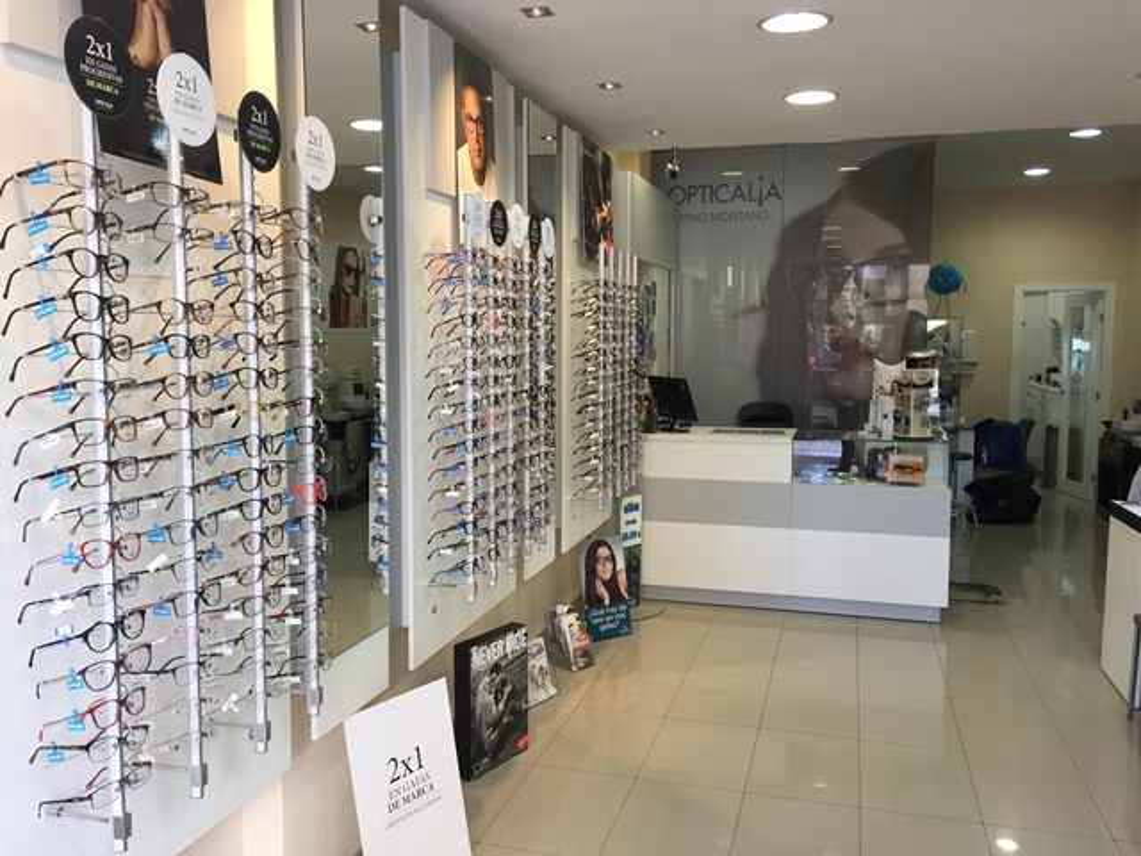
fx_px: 956
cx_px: 570
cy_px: 428
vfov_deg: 48.2
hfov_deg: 61.7
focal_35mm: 29
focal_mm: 4.15
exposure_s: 1/33
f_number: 2.2
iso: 32
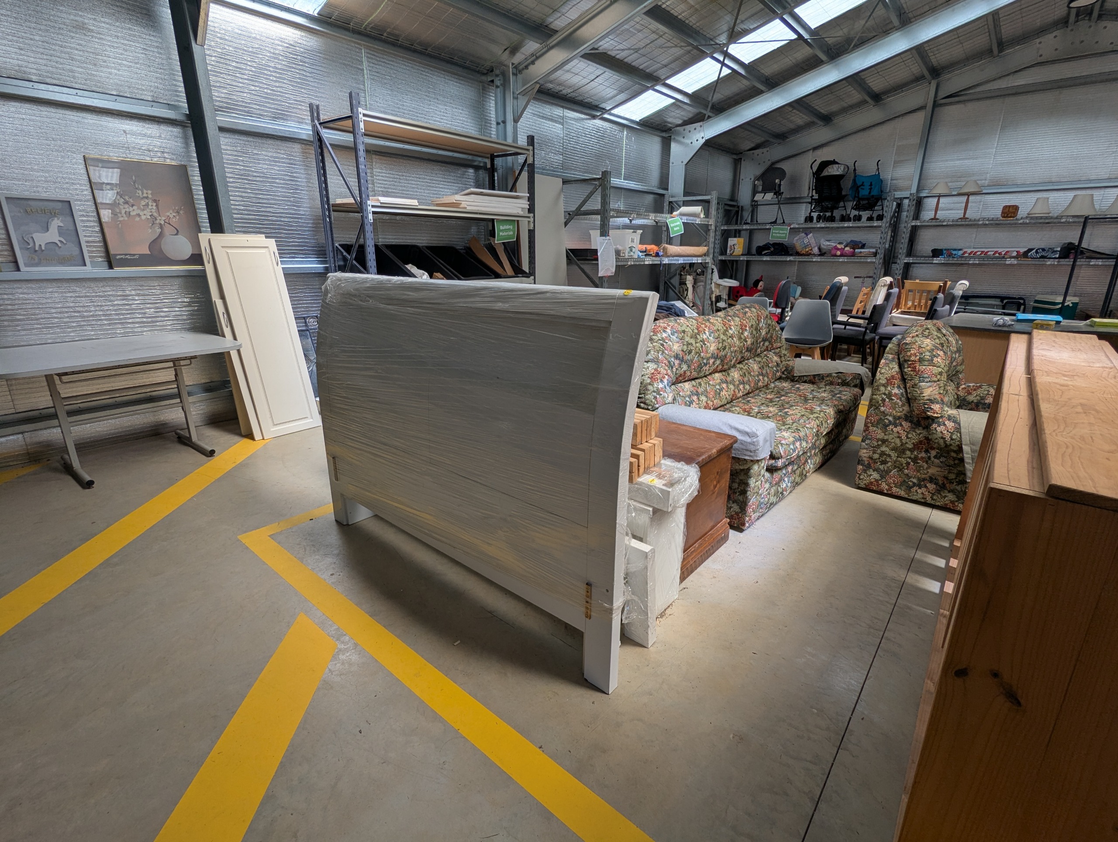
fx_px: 517
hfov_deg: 94.4
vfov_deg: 78.2
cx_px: 559
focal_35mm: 16
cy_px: 421
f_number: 2.2
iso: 41
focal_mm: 2.35
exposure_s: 1/372
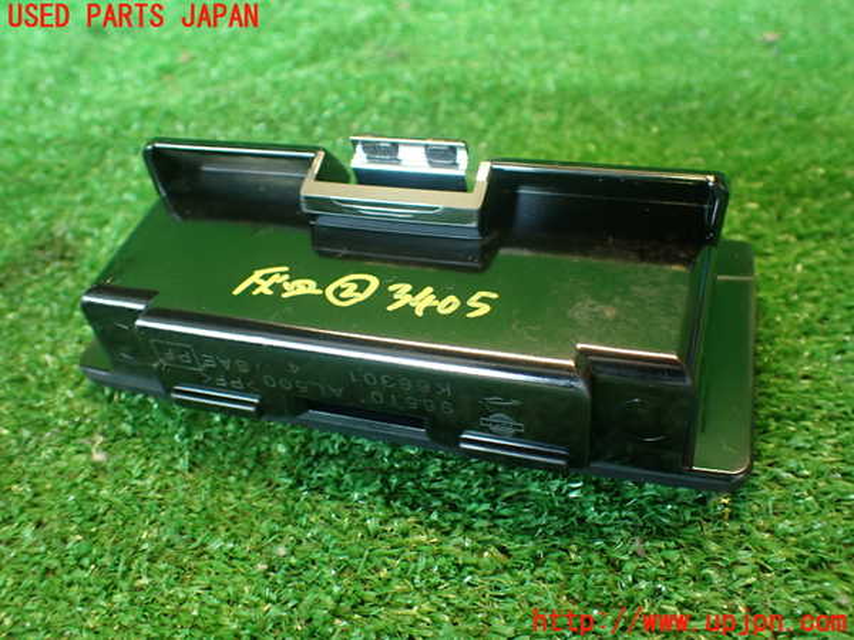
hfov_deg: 60.0
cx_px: 427
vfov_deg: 46.8
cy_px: 320
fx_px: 740
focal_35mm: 30
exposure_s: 1/30
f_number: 2.3
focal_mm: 5.4
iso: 320
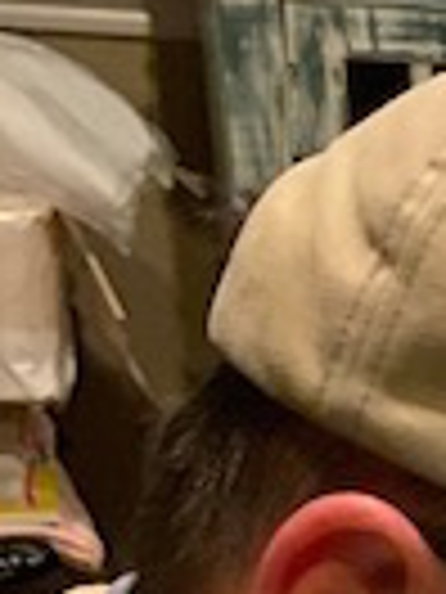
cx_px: 1068
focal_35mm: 126
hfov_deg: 10.2
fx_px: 2165
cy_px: 1246
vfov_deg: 13.2
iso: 400
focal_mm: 4.25
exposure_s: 1/40
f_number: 1.8
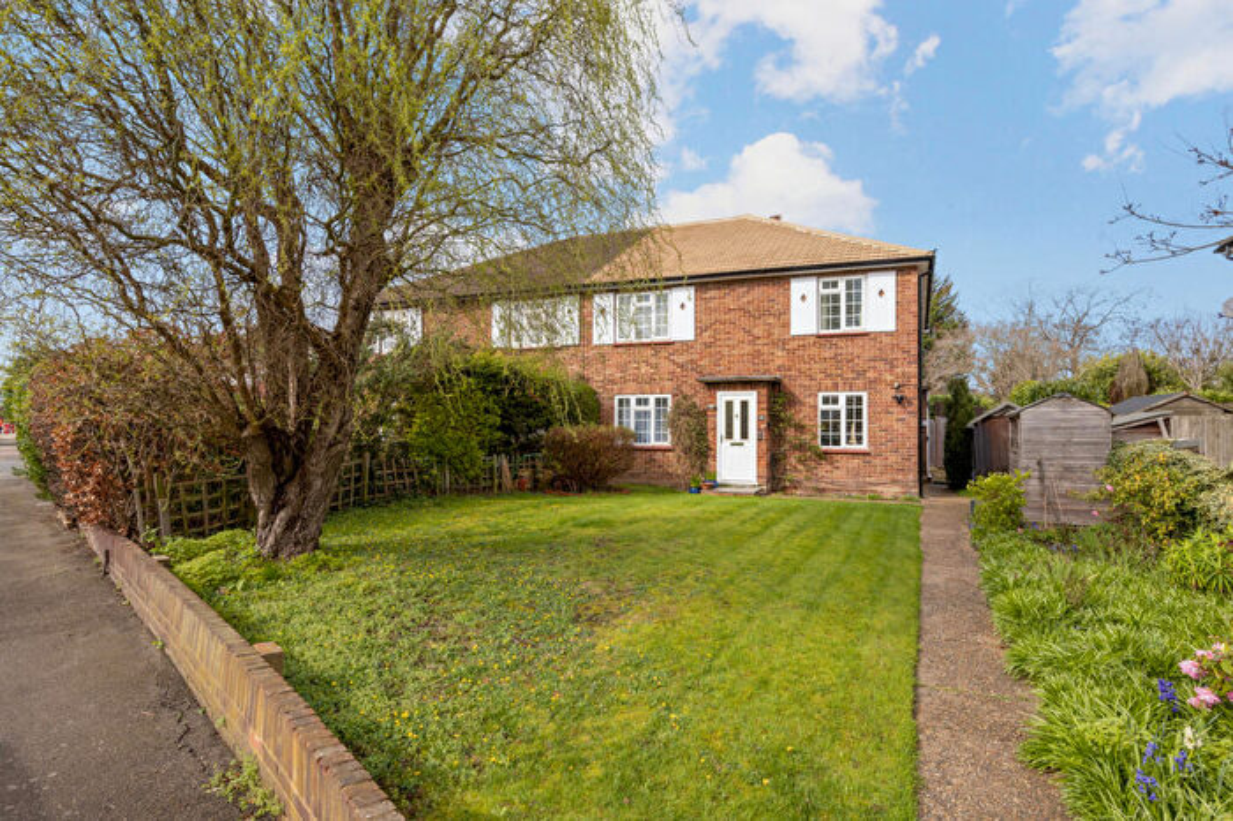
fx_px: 479
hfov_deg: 104.3
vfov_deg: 81.2
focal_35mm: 14
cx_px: 616
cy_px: 410
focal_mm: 14
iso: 200
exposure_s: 1/320
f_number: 8
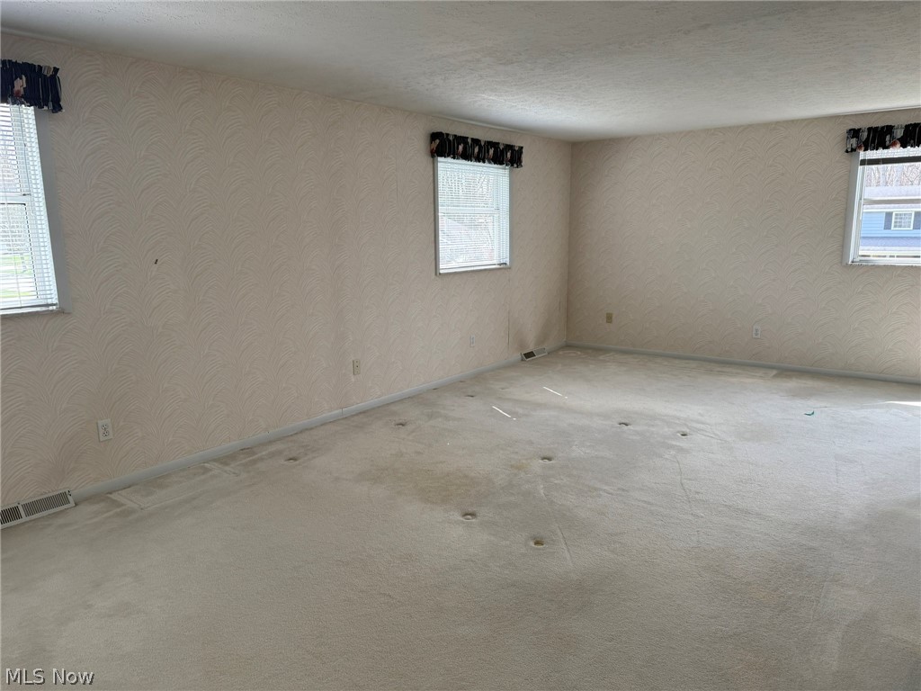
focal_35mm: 24
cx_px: 460
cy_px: 346
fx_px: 639
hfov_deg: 71.6
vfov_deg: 56.8
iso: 100
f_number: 1.78
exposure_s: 1/393
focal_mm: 6.76
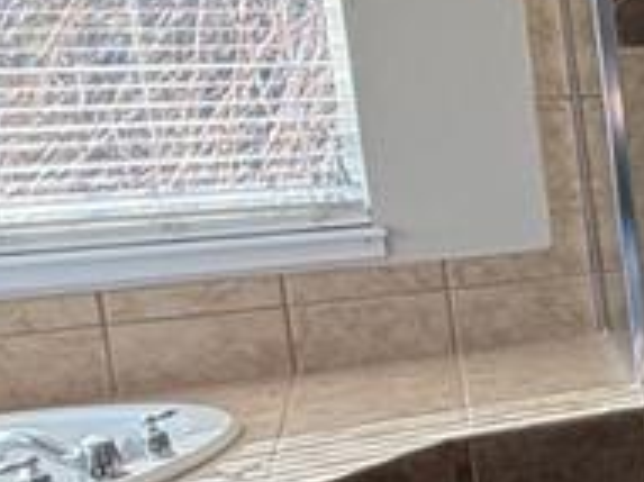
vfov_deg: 19.6
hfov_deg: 14.5
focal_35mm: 75
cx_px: 1602
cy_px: 219
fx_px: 1394
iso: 64
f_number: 2.2
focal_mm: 2.22
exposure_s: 1/120
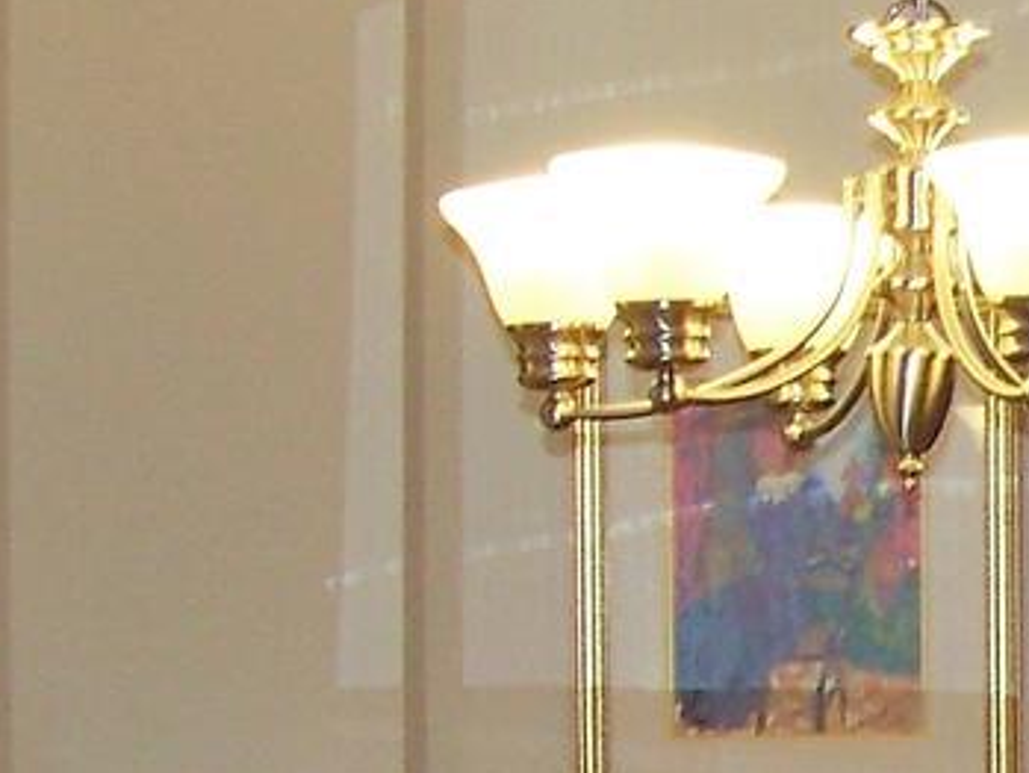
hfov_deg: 8.9
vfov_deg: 7.0
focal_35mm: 211
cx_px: 1972
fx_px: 6274
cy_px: 1118
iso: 64
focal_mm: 5.85
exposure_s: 1/30
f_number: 2.8
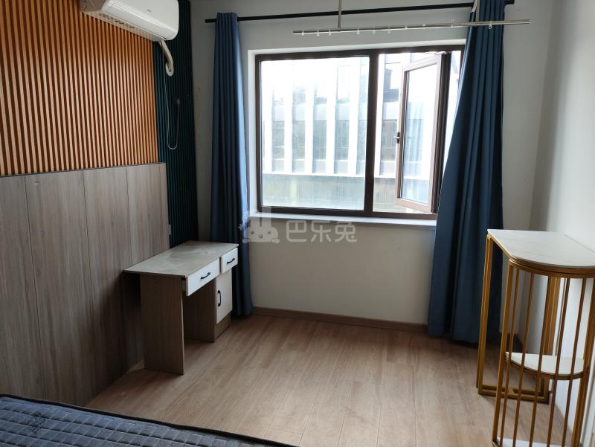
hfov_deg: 71.6
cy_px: 224
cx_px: 298
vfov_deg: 56.9
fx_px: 413
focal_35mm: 24
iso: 53
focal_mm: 4.68
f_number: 1.8
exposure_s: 1/100
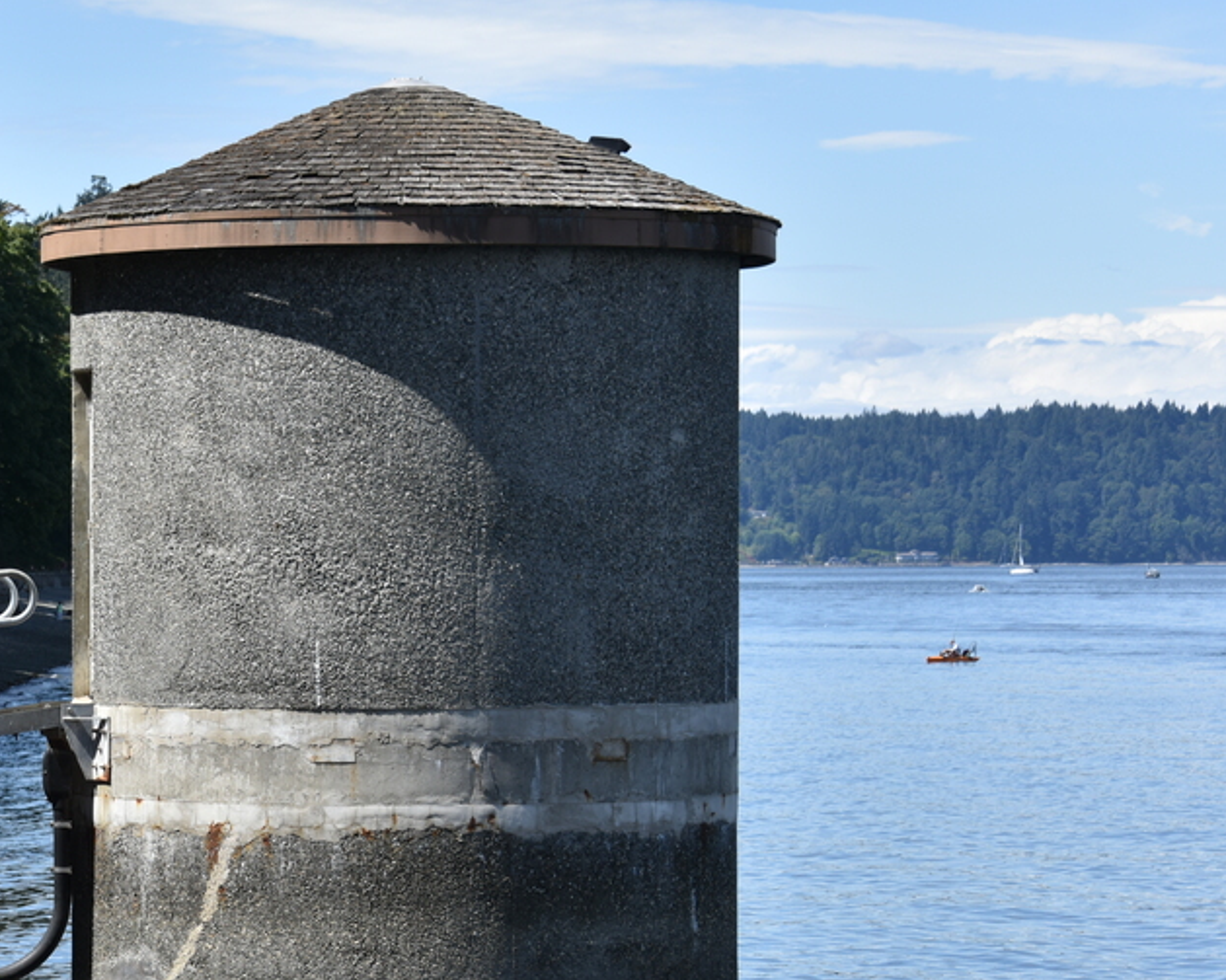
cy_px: 801
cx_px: 105
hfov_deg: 12.8
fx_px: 5406
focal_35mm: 149
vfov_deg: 10.3
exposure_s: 1/250
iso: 100
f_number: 8
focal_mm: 78
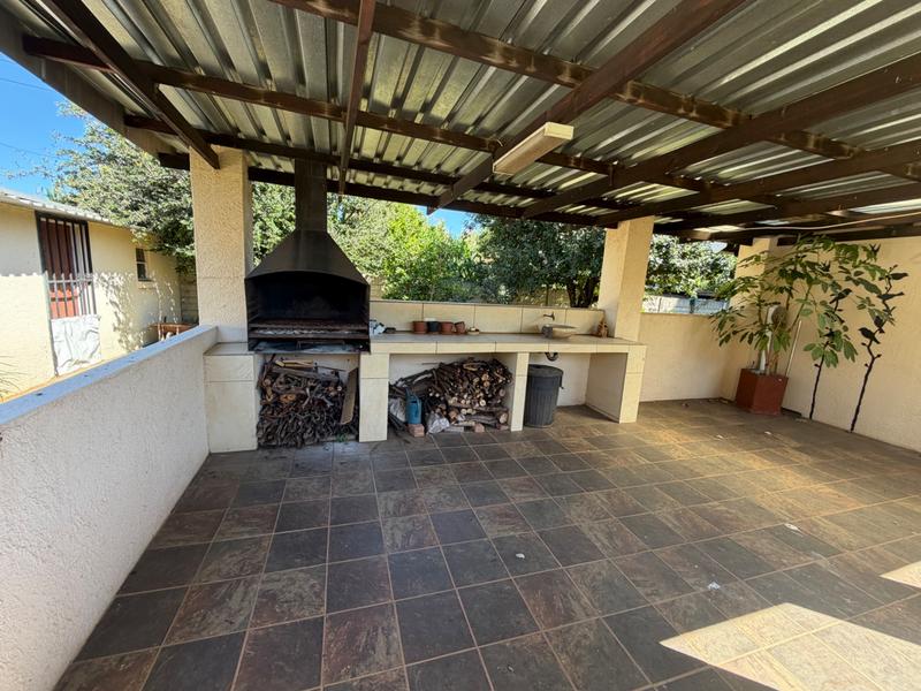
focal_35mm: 14
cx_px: 460
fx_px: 372
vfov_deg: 85.7
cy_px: 346
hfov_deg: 102.1
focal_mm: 2.22
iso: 64
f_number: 2.2
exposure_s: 1/137
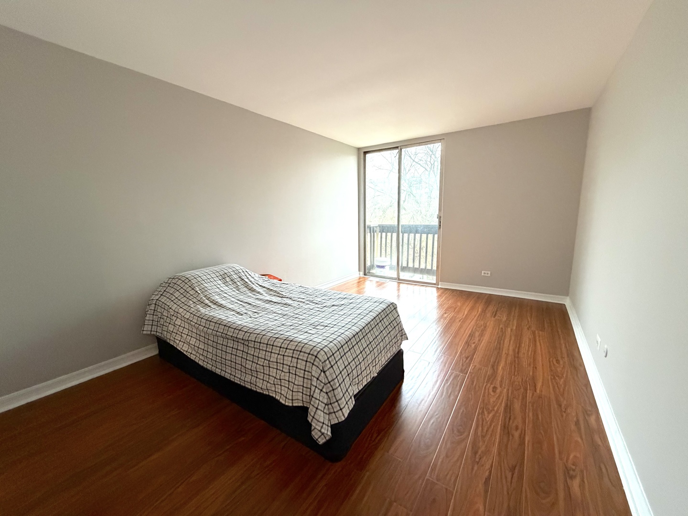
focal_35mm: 14
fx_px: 278
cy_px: 258
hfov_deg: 102.1
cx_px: 344
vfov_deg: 85.7
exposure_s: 1/60
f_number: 2.2
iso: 640
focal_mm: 2.22
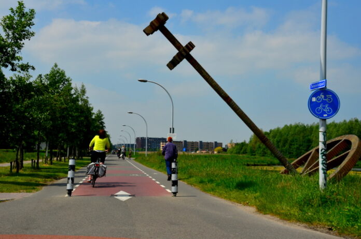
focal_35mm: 48
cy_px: 120
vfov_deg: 28.0
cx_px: 180
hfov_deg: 41.2
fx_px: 481
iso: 100
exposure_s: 1/400
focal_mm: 32
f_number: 10
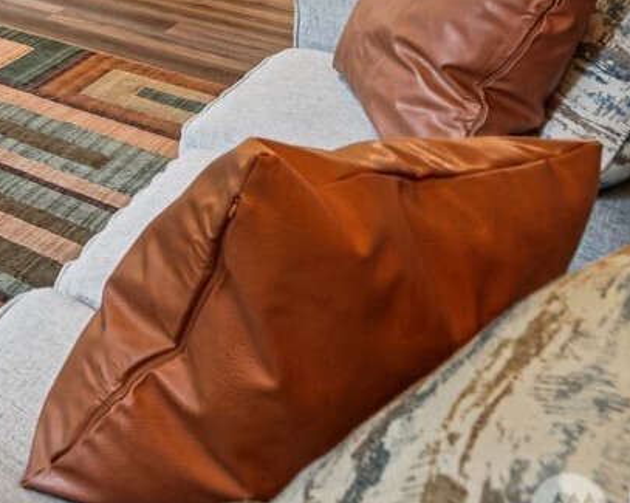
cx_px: -406
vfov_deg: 23.5
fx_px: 876
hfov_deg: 24.9
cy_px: -304
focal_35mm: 47
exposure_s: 1
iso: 100
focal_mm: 12
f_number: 8
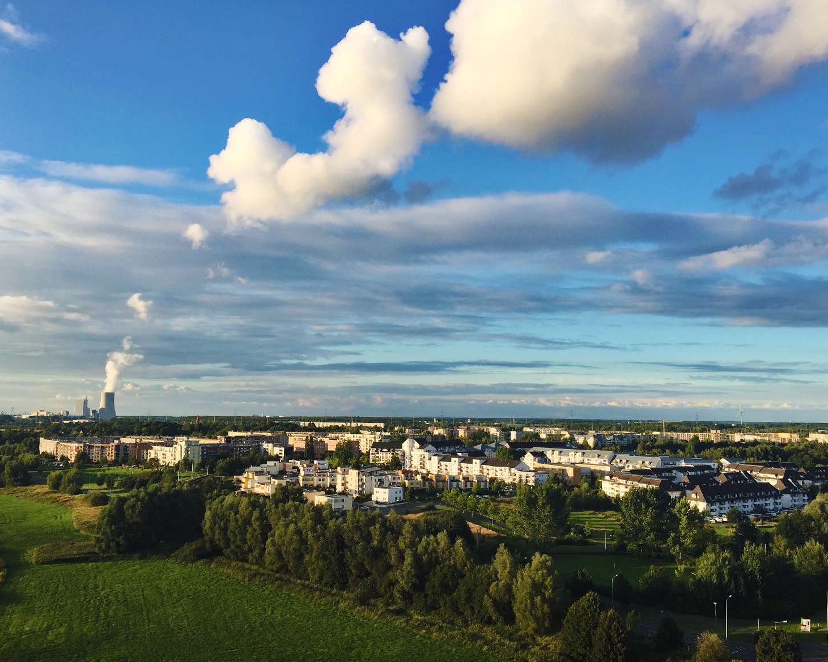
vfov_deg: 47.1
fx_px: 760
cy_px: 339
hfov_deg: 57.2
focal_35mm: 31
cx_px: 423
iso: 32
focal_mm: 4.15
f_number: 2.2
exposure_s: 1/1236
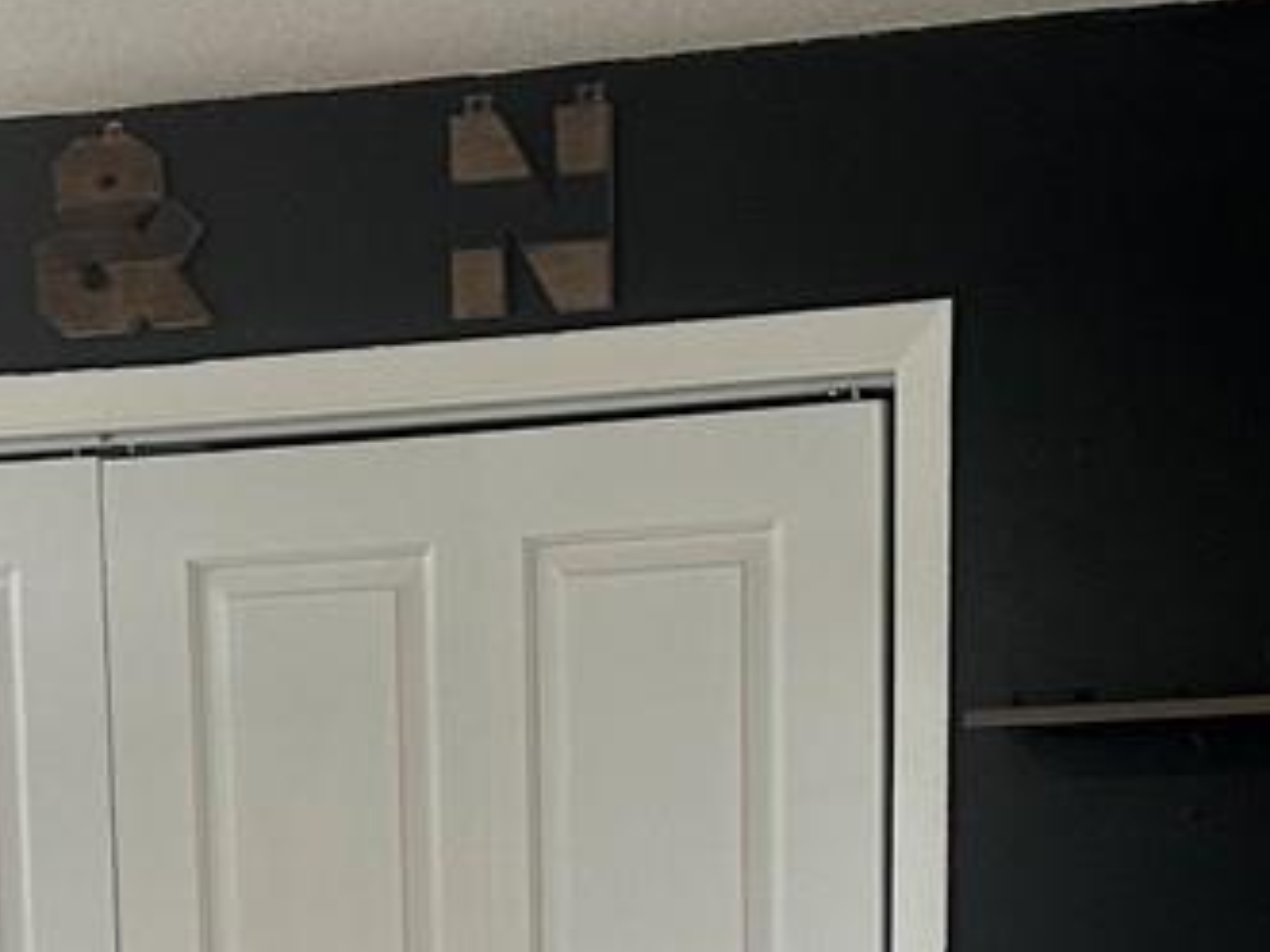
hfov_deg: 16.8
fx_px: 4254
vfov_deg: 11.8
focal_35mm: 116
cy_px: 1697
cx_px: 246
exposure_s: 1/120
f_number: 1.78
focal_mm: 6.86
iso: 200
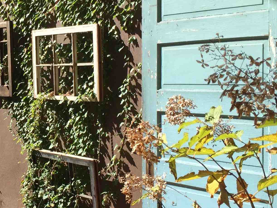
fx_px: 584
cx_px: 18
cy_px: 83
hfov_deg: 25.7
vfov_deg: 20.1
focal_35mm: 73
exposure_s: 1/1276
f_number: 2.2
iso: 32
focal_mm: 4.15
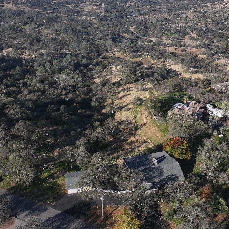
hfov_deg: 46.0
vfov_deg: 45.6
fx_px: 269
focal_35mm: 36
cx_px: 116
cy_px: 84
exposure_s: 1/160
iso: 120
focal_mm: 12.29
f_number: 2.8
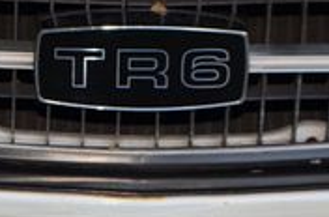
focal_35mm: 301
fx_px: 2739
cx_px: 17
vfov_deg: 4.5
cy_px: 90
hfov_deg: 6.9
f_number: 5.6
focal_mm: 55
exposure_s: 1/200
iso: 180
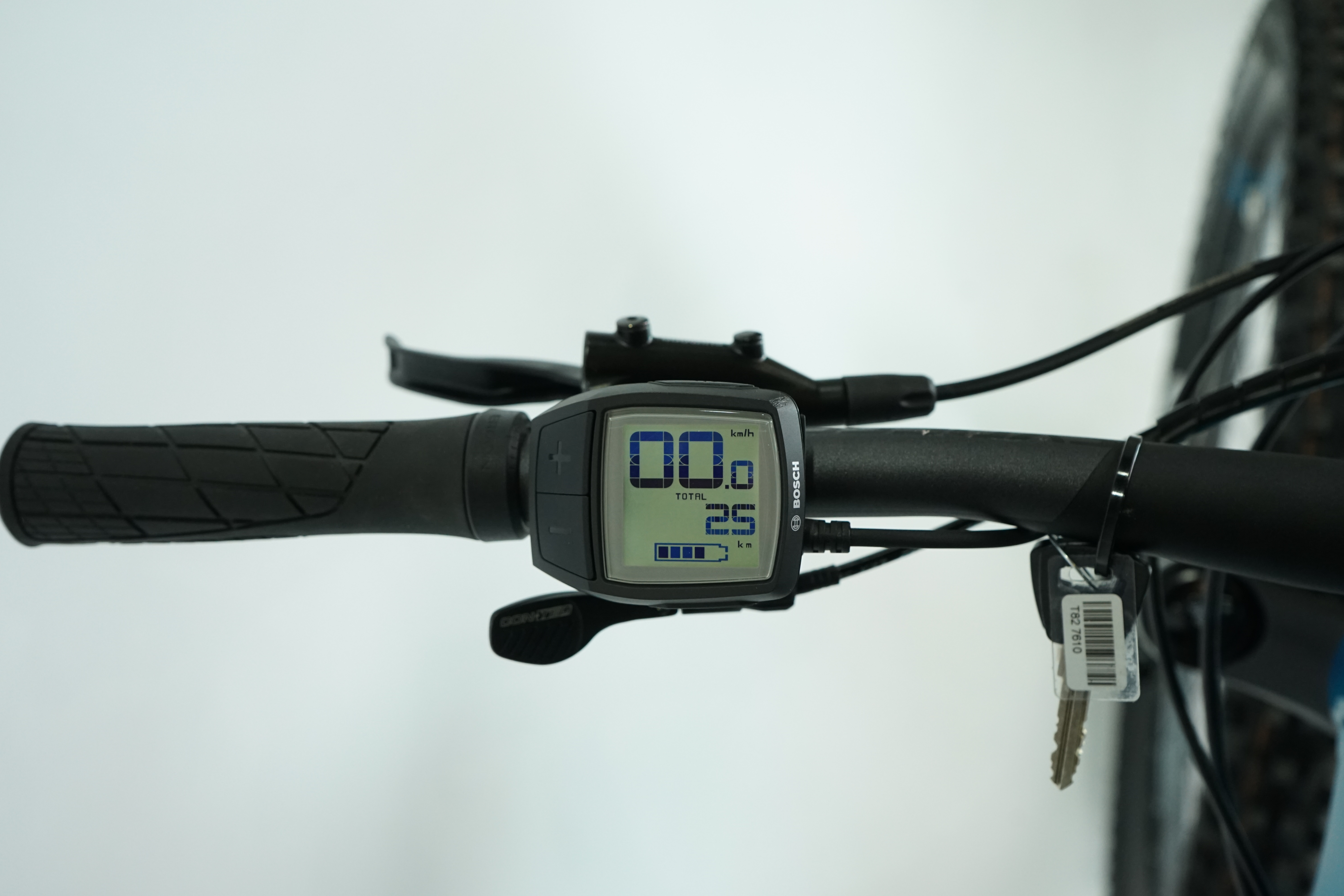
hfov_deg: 50.7
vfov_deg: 35.1
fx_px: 1419
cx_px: 672
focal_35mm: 38
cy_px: 448
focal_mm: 38
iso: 1600
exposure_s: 1/200
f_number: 5.6
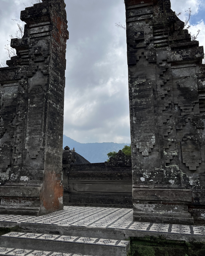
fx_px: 273
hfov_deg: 41.1
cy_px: 100
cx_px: 87
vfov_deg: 49.9
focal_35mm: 36
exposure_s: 1/6173
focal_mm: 5.1
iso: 50
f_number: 1.6
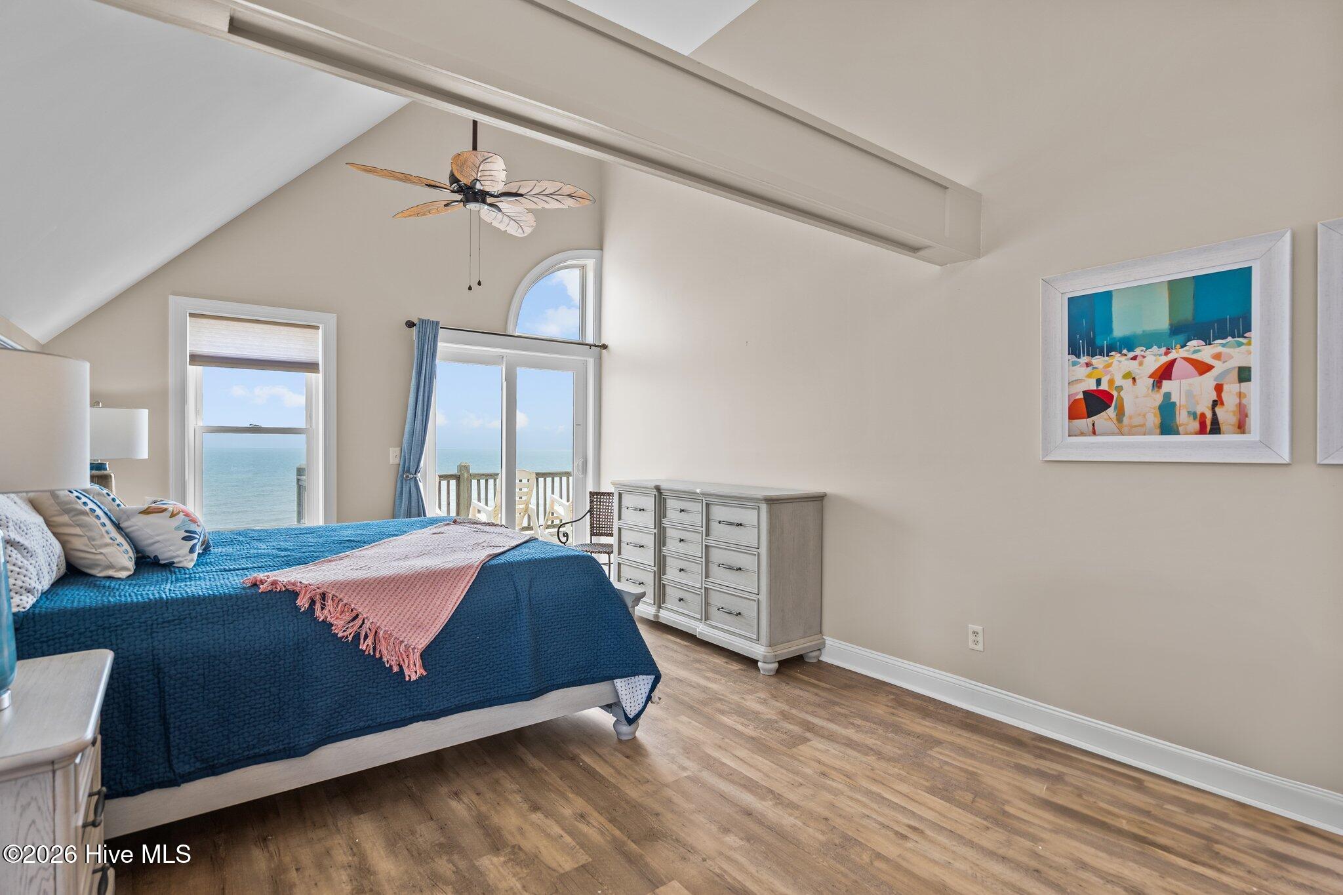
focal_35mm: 17
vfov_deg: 70.4
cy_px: 448
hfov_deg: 93.3
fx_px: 634
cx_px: 672
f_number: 4
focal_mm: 17
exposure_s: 1/30
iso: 320
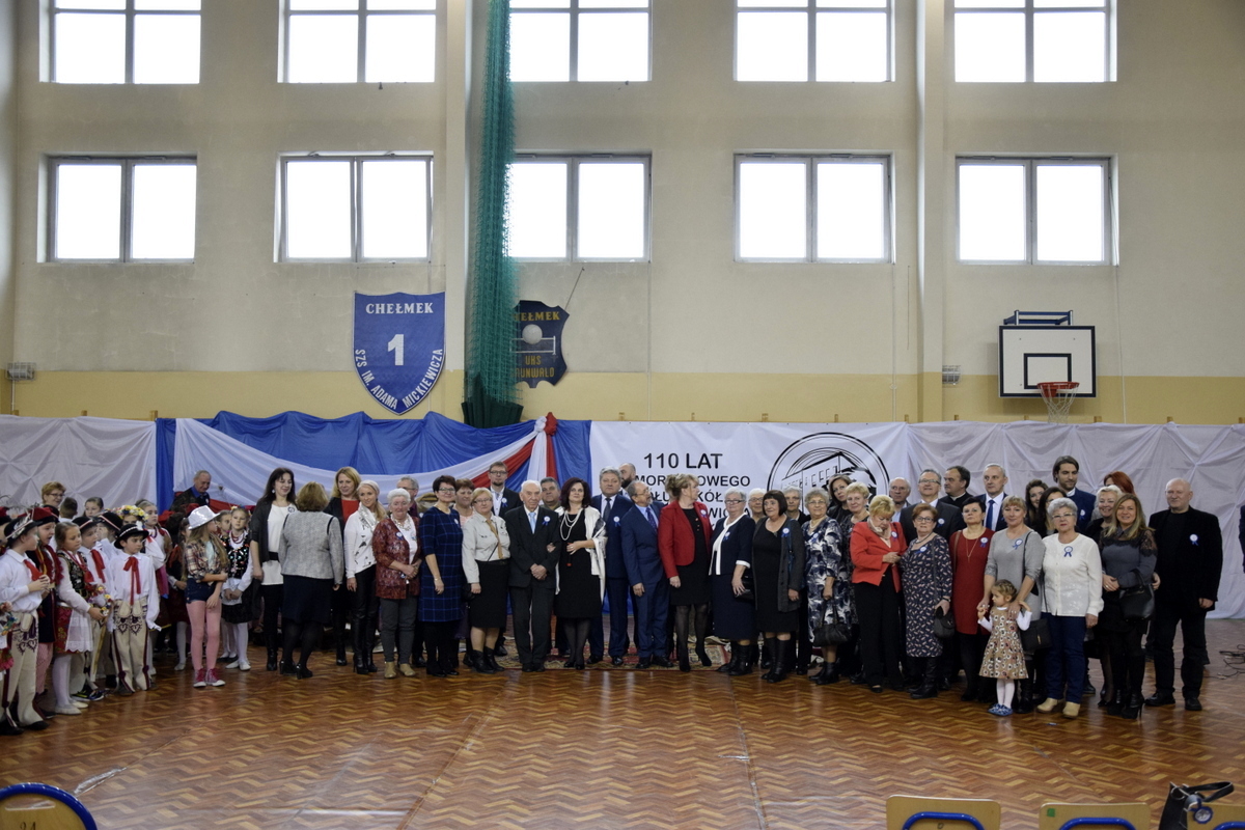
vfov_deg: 40.0
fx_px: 1141
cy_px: 415
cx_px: 622
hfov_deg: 57.2
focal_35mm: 33
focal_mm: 22
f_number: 3.8
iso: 1600
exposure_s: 1/125
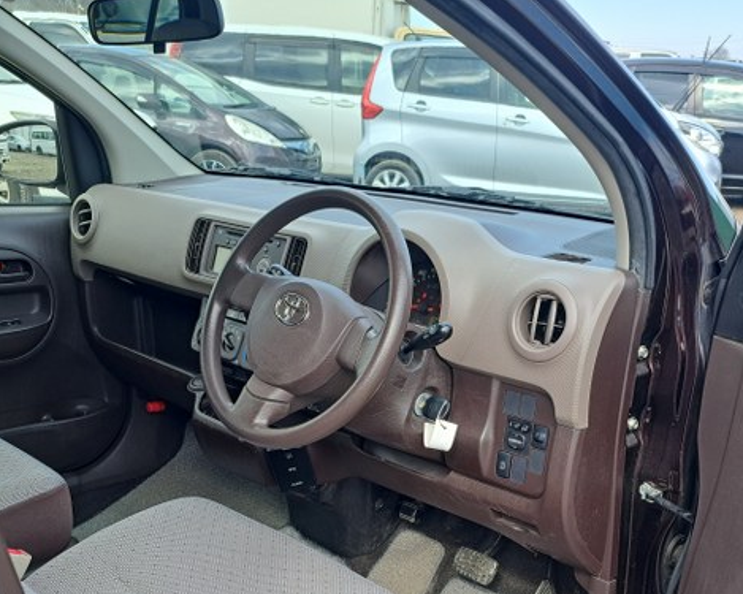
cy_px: 447
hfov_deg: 45.8
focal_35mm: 40
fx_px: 879
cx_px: 375
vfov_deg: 36.4
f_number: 1.8
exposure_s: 1/187
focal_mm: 5.23
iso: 50
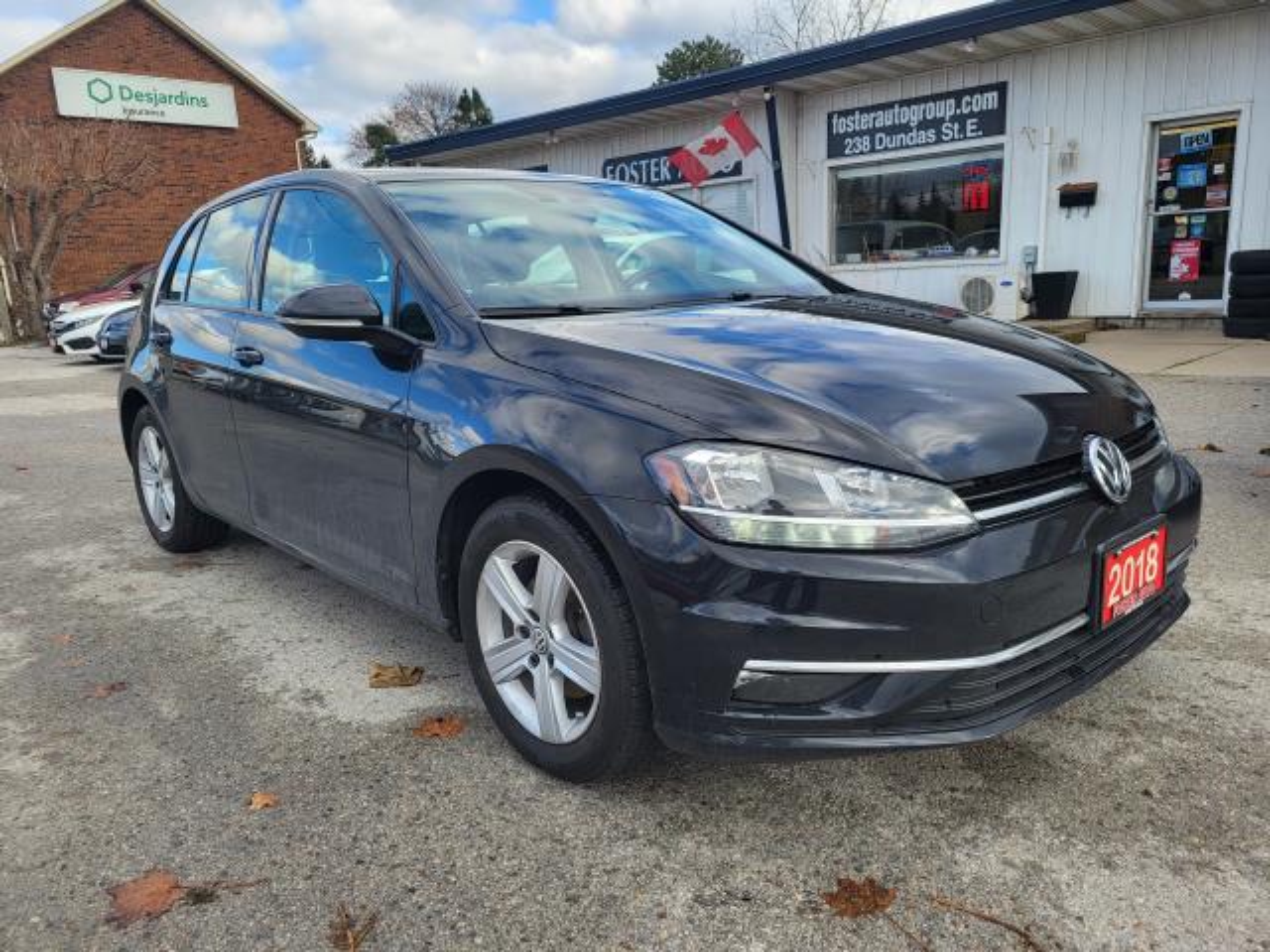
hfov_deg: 67.3
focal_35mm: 26
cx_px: 635
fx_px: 954
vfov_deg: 53.1
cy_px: 476
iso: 40
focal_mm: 5.4
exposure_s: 1/699
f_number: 1.8
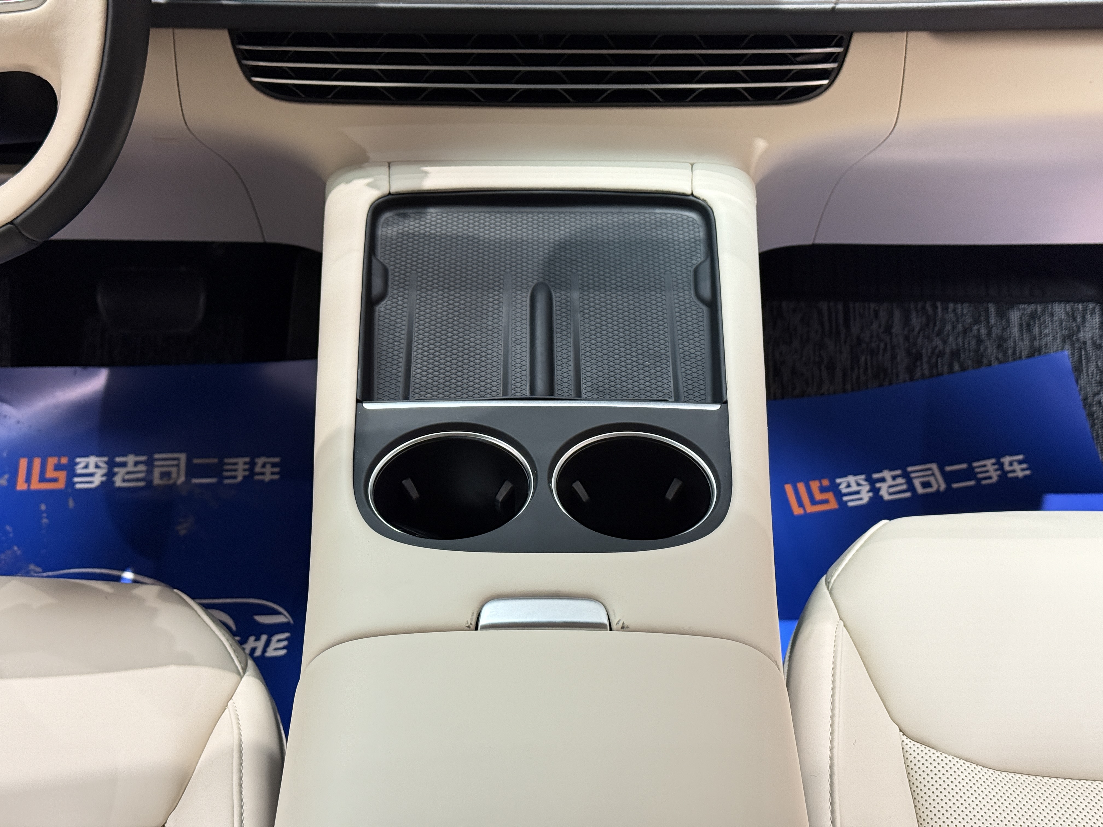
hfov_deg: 39.7
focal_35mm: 48
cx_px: 552
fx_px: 1529
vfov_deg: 30.3
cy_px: 414
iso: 400
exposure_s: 1/33
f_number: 1.78
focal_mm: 6.76
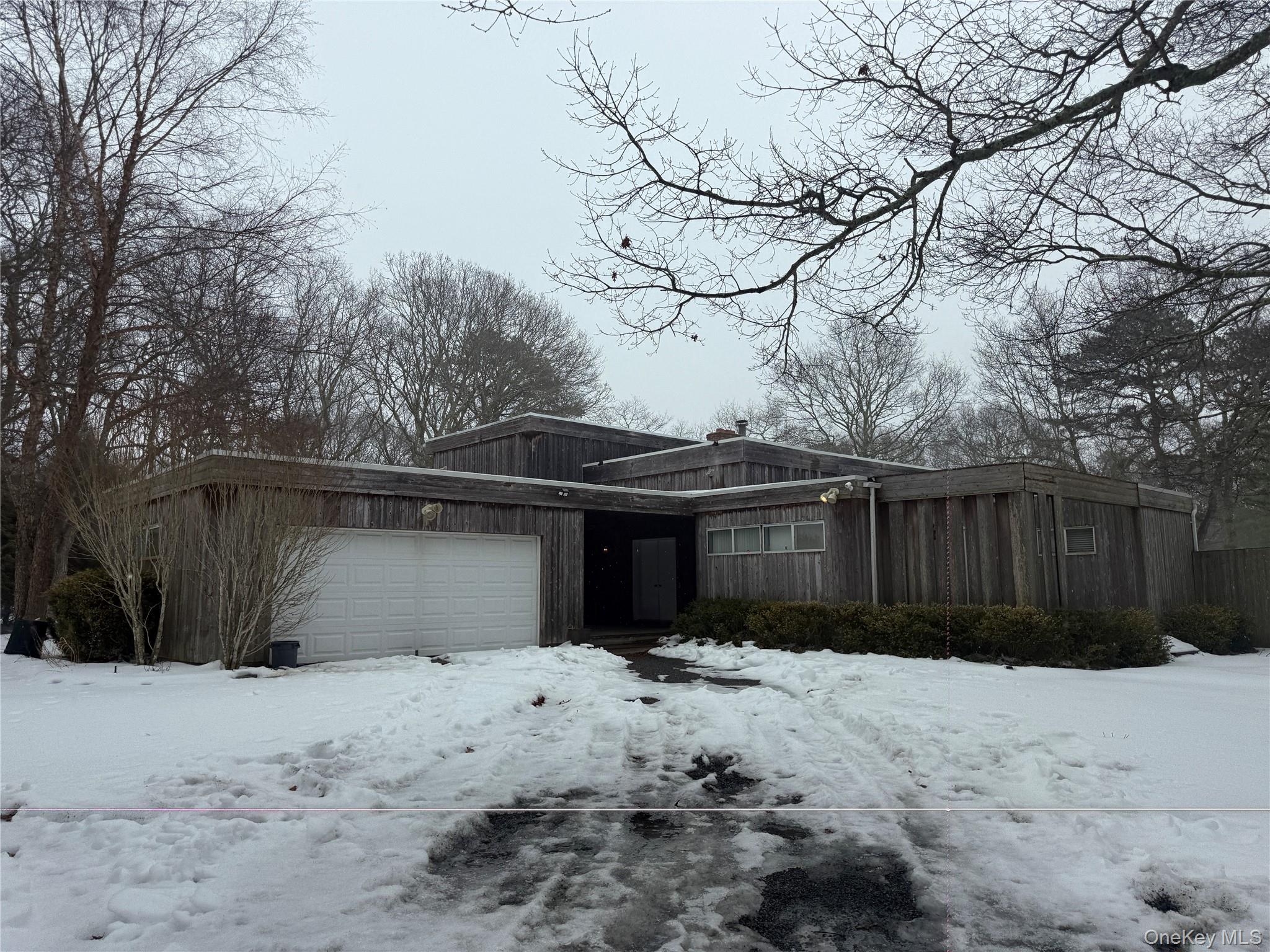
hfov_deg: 71.6
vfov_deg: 56.8
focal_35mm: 24
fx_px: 881
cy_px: 476
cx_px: 635
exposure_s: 1/1689
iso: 80
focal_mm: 6.76
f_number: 1.78
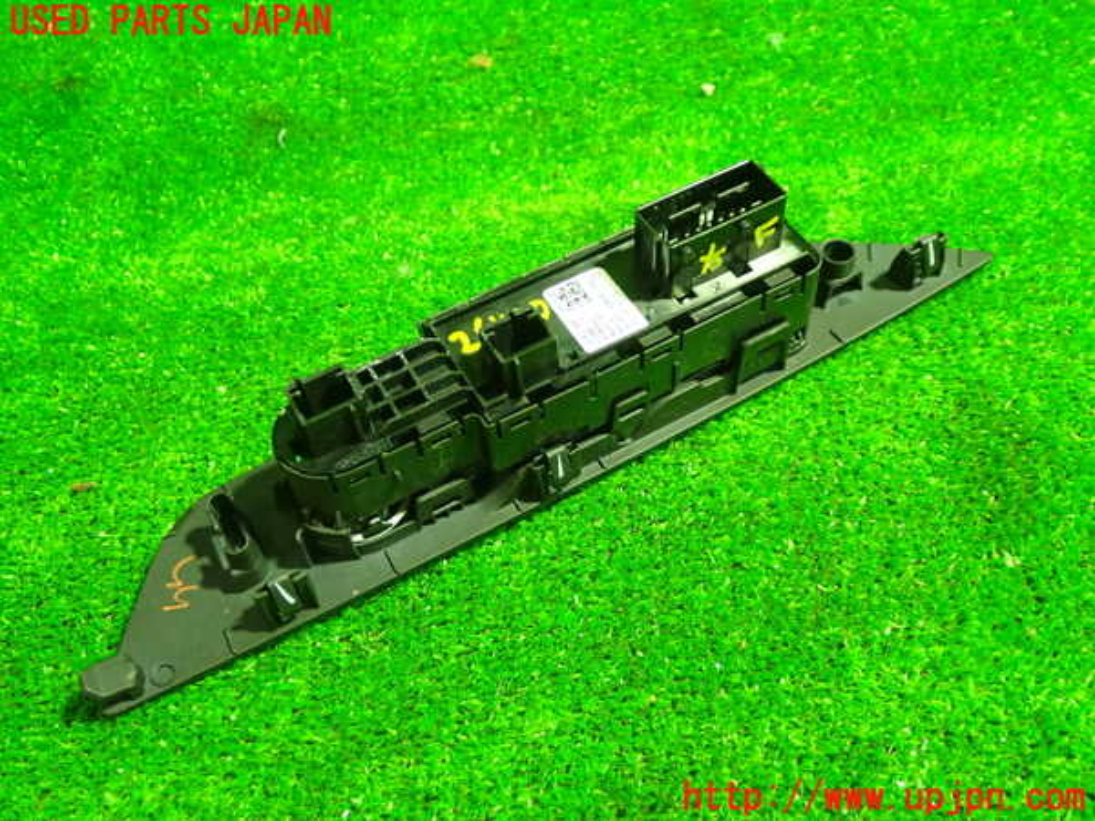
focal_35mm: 36
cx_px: 548
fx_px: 1139
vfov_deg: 39.7
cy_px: 410
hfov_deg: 51.4
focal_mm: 6.37
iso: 800
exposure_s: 1/30
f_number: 2.5
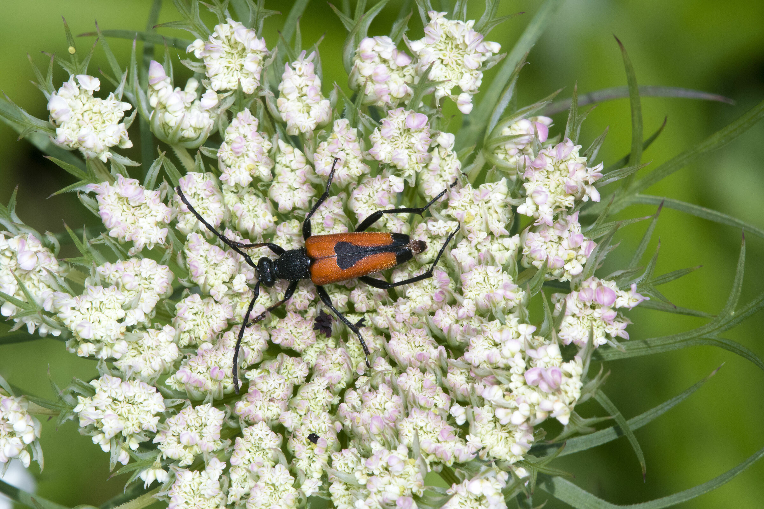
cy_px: 254
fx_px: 6684
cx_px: 382
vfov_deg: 4.4
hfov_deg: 6.5
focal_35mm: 315
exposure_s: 1/200
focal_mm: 210
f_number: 14
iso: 1000
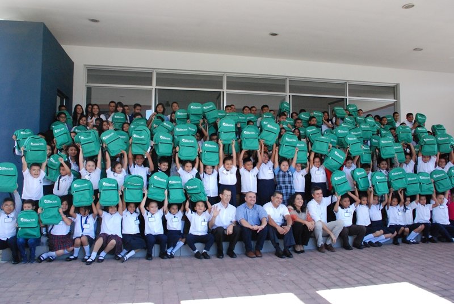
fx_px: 379
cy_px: 152
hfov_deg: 61.9
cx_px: 227
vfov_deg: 43.7
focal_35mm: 30
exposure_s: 1/250
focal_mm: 20
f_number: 8
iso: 1600
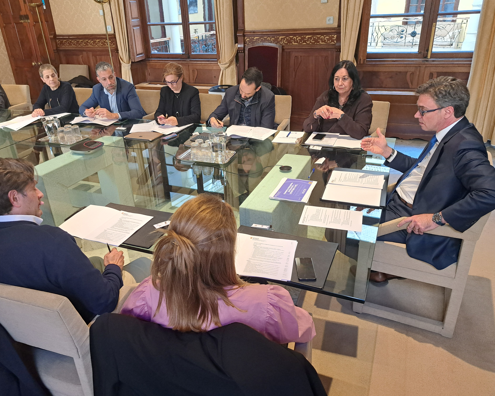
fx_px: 381
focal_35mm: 26
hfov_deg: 65.9
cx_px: 224
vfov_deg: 54.9
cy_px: 194
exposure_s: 1/50
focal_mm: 5.23
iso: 200
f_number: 1.8
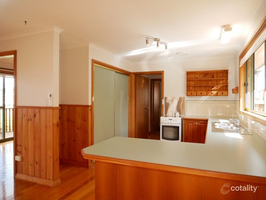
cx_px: 133
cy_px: 100
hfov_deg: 71.6
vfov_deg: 56.8
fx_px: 184
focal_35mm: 24
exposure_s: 1/125
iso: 800
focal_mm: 12
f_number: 4.5
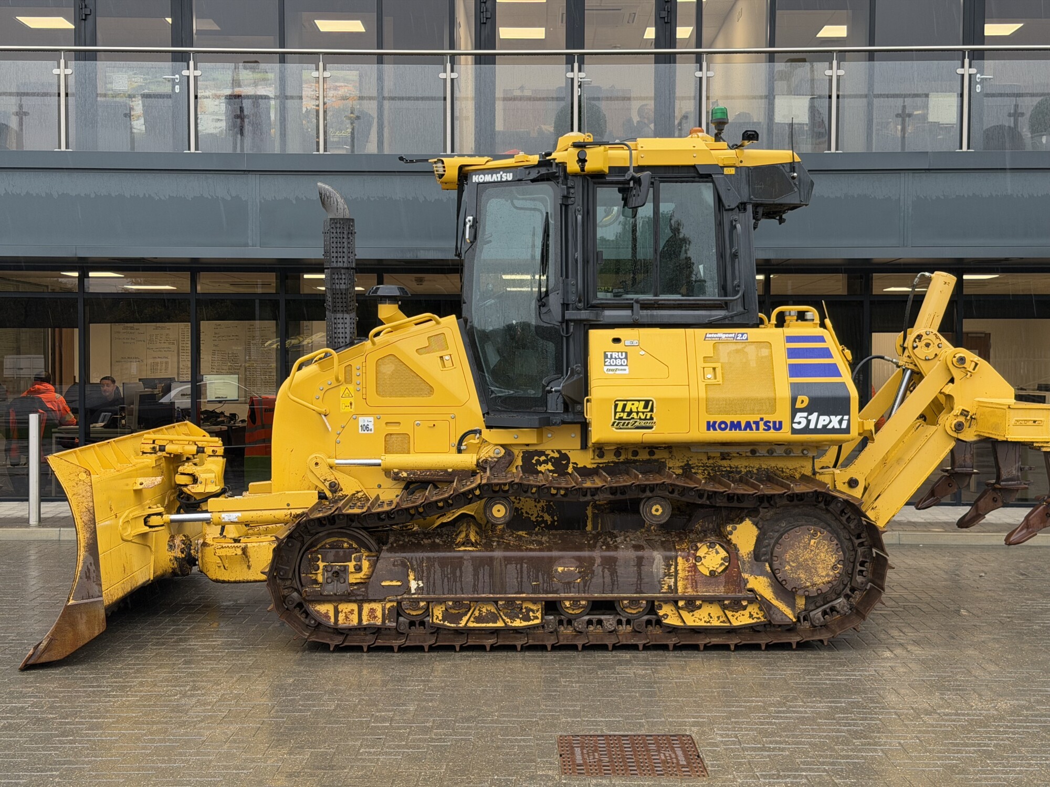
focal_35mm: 48
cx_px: 525
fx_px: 1456
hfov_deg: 39.7
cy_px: 394
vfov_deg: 30.3
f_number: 1.78
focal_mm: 6.76
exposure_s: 1/60
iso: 100
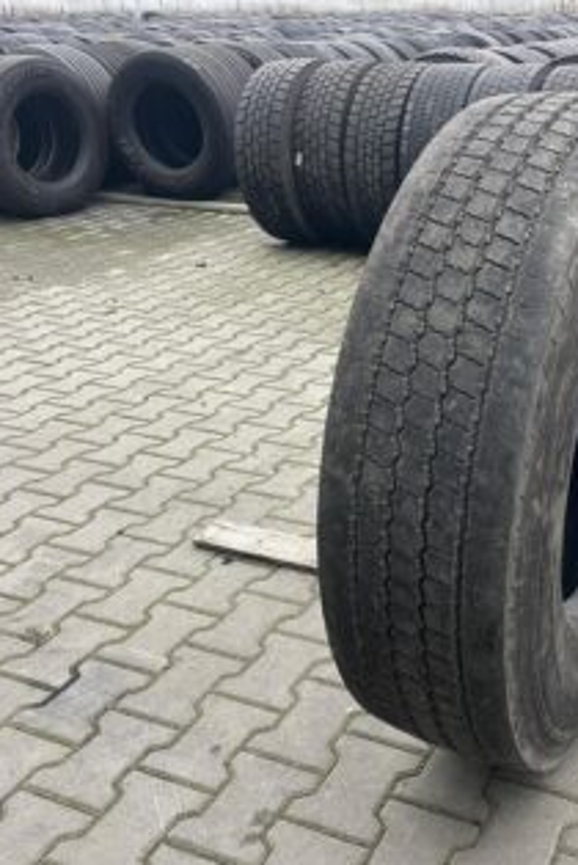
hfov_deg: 34.7
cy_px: 434
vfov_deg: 51.8
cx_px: 476
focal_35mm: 37
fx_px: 889
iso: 64
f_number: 1.6
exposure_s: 1/50
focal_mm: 4.2
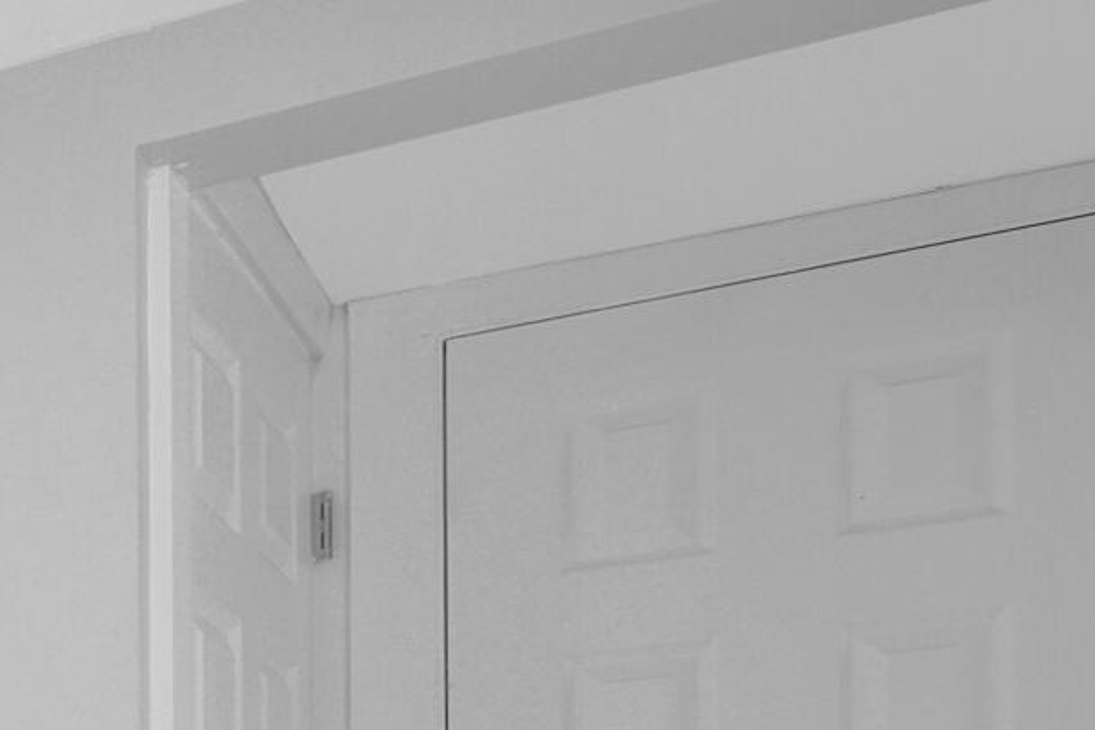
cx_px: -1331
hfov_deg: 16.8
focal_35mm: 69
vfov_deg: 17.4
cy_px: 1151
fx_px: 2099
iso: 640
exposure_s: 1/60
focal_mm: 14
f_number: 7.1
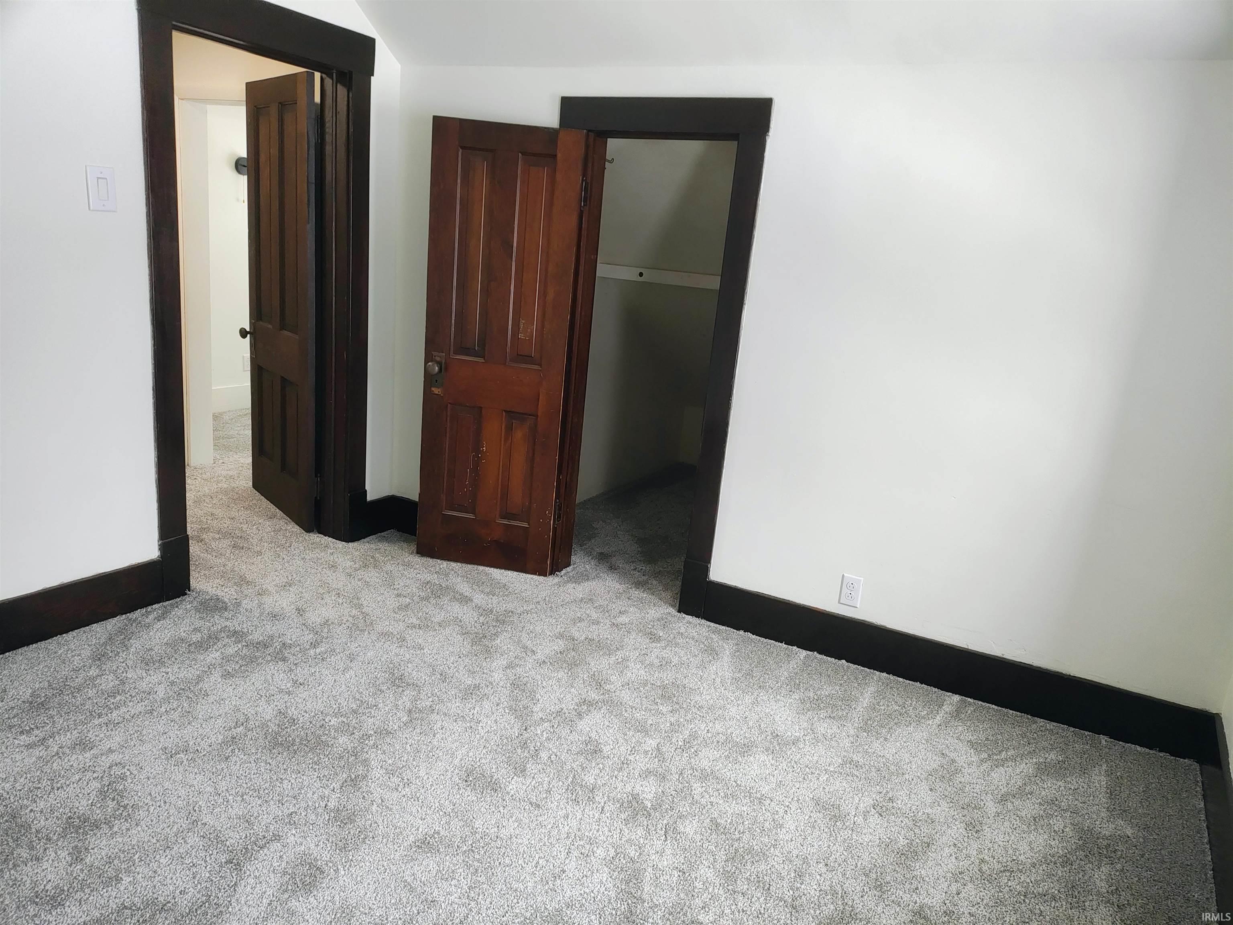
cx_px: 616
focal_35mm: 25
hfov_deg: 69.4
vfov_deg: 54.9
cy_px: 462
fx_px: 890
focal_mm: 4.71
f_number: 1.7
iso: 722
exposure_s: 1/60
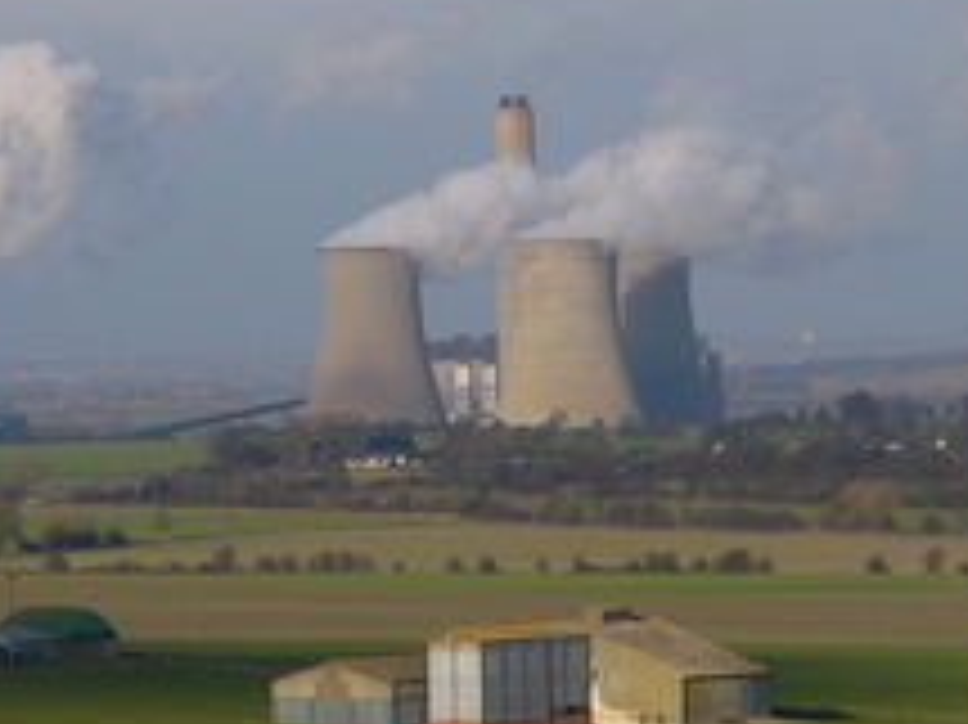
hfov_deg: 6.2
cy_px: 319
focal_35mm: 318
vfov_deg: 4.7
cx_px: 279
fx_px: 8888
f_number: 5.6
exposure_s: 1/400
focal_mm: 22.5
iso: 50
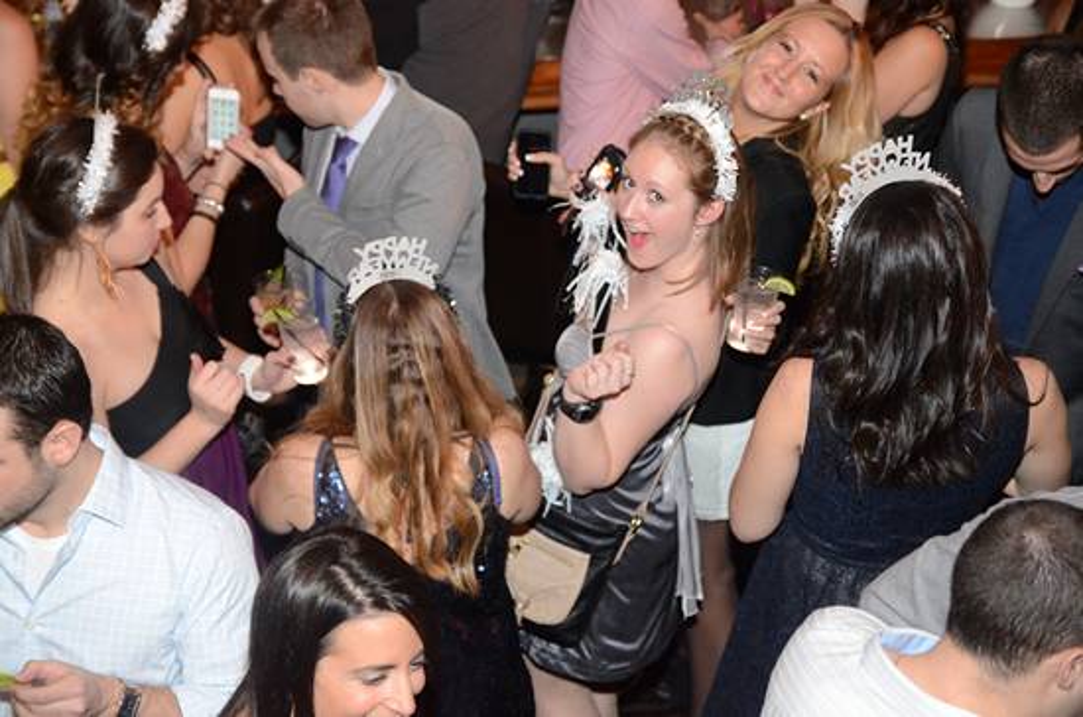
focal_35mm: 69
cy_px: 358
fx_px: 2071
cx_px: 542
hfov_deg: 29.3
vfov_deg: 19.6
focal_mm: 46
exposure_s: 1/125
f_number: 2.8
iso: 2500
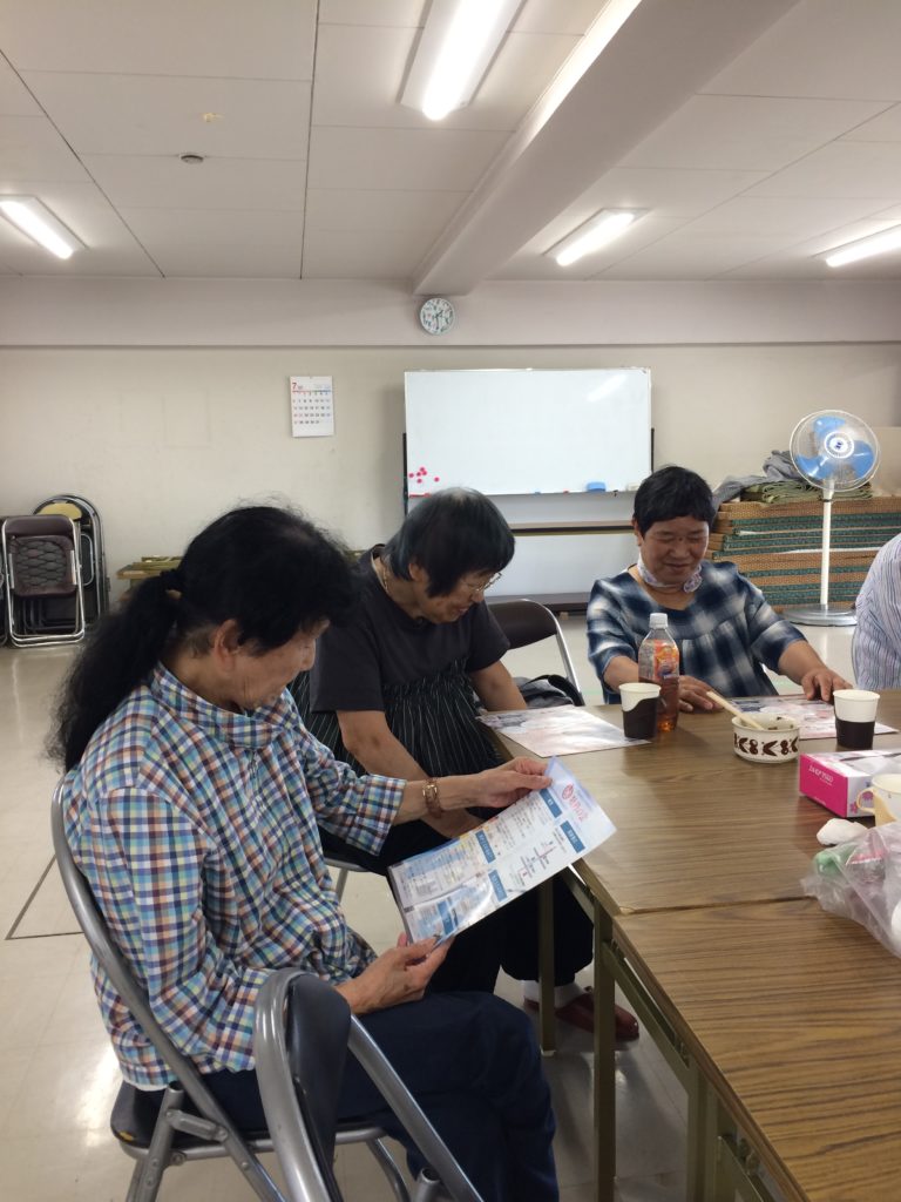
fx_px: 1006
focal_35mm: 29
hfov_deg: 48.2
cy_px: 601
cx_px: 450
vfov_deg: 61.7
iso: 50
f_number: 2.2
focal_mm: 4.15
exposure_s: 1/30
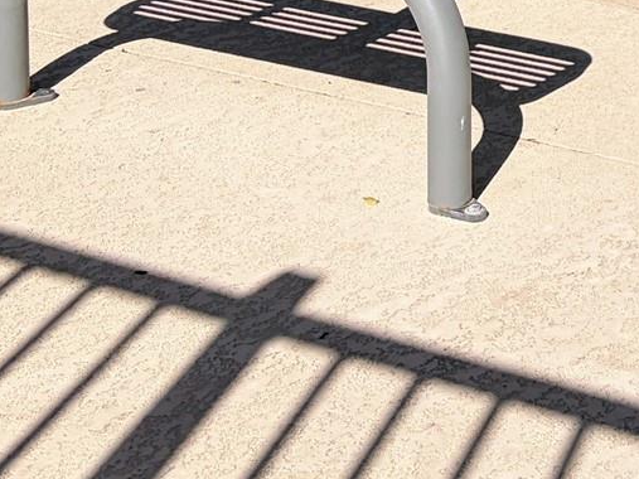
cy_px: -449
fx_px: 1938
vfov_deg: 12.5
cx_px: 885
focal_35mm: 105
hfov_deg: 17.3
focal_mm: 5.96
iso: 50
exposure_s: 1/4950
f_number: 1.6
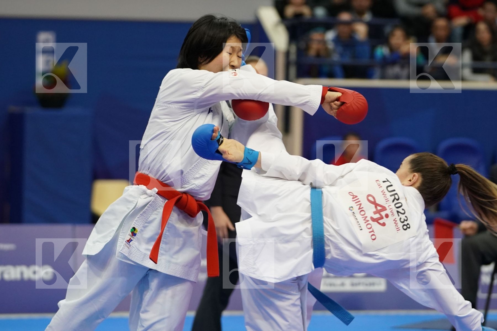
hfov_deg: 11.8
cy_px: 166
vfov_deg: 7.9
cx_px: 248
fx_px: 2402
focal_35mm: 174
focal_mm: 116
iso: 2500
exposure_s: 1/1000
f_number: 2.8
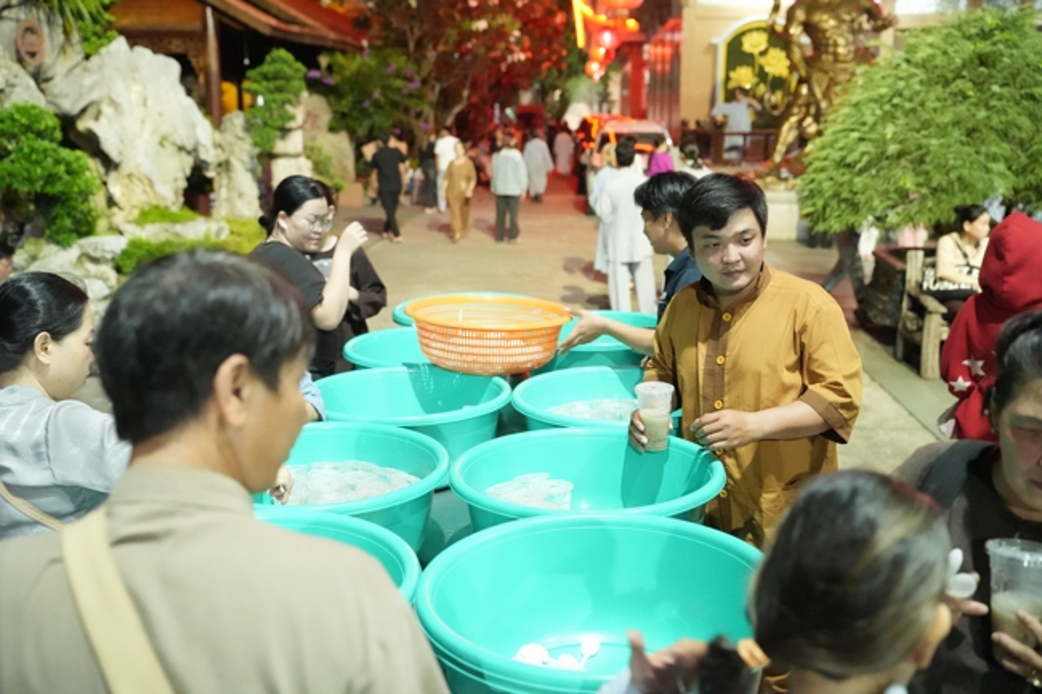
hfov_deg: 54.4
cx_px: 521
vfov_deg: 37.8
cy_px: 347
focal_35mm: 35
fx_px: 1013
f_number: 2.8
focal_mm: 35
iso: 16000
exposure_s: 1/125
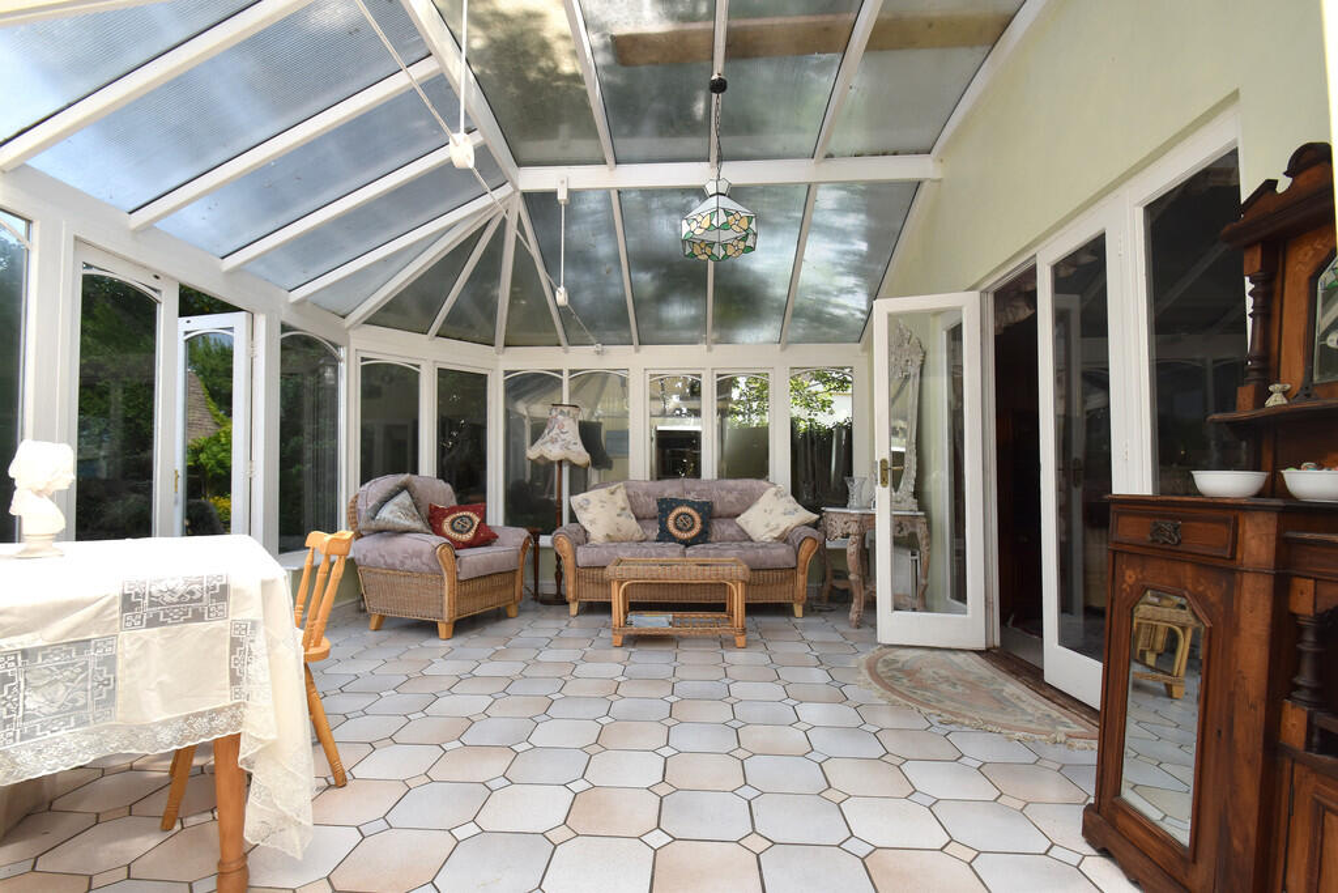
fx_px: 558
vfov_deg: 77.3
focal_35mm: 15
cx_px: 669
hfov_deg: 100.4
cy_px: 446
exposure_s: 1/200
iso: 320
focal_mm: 10
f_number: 9
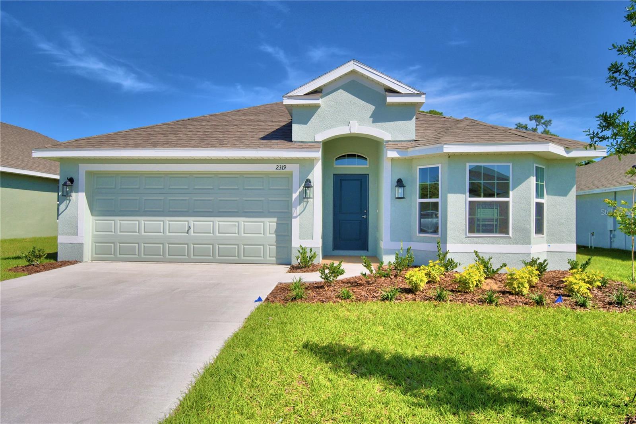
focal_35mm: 21
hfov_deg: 81.2
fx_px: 371
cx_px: 318
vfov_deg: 59.5
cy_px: 212
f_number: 5
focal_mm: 14
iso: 100
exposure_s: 1/2000
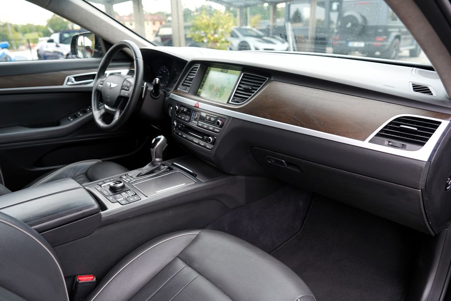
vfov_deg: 53.1
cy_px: 150
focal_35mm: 24
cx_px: 226
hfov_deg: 73.7
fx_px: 301
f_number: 3.5
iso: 100
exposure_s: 1/50
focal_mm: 24
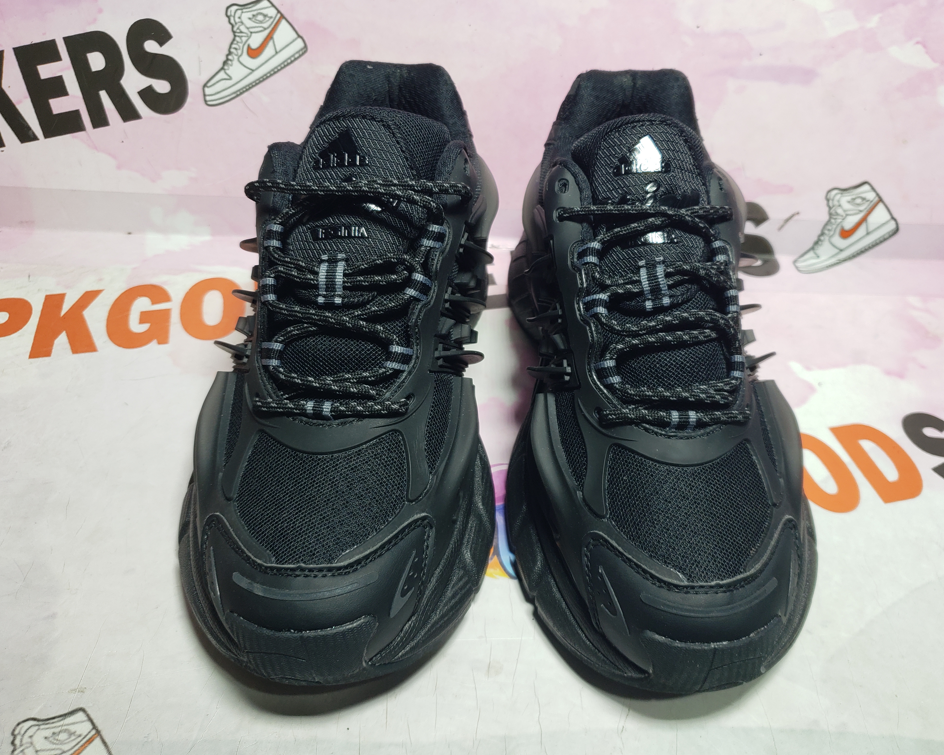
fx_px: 782
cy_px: 365
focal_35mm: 28
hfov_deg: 62.2
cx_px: 488
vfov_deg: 51.5
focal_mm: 4.3
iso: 50
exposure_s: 1/390
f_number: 1.5
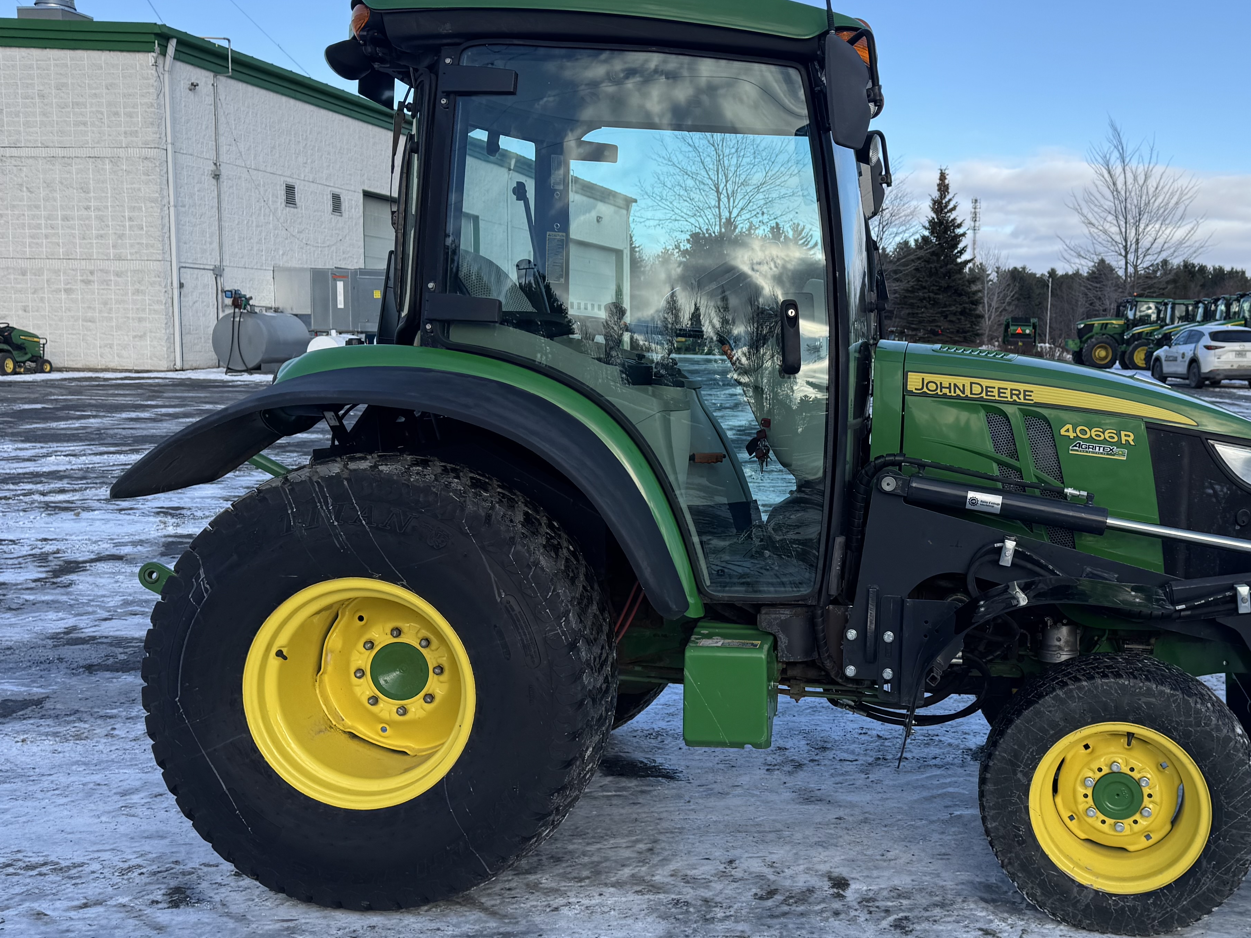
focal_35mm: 38
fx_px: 1373
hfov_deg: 48.3
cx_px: 818
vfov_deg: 37.7
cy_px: 507
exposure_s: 1/2506
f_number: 1.78
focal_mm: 6.76
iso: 80
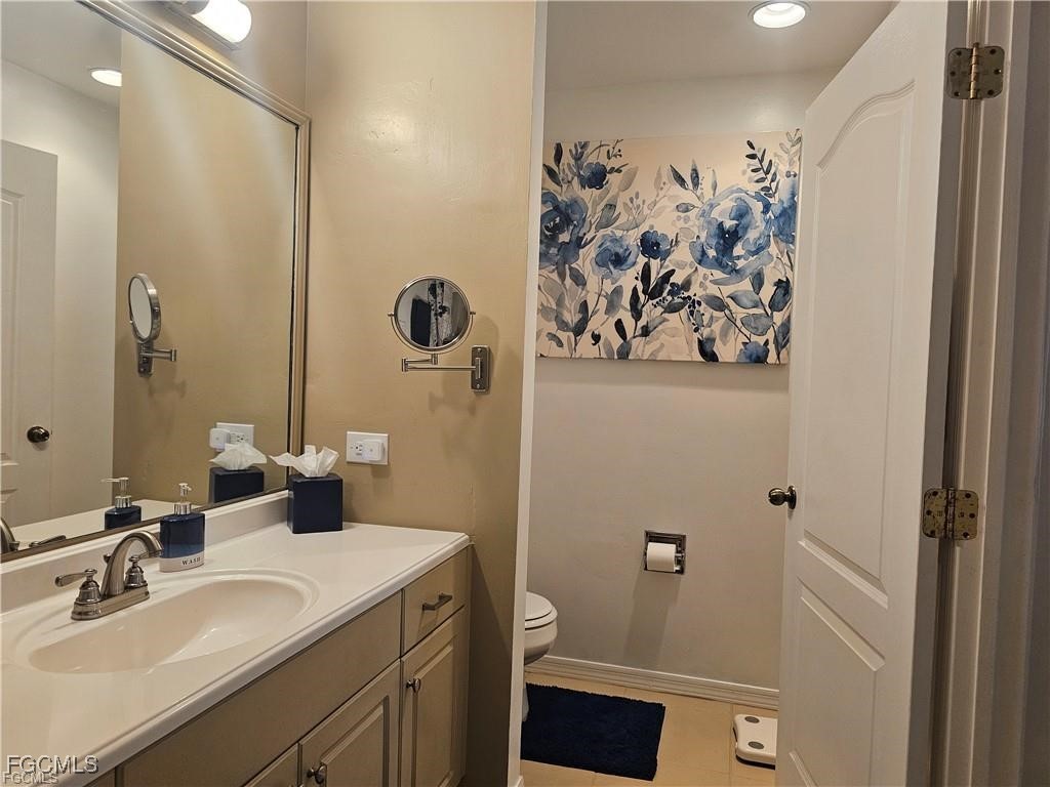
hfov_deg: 73.9
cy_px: 394
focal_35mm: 23
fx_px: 698
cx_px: 525
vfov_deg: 58.9
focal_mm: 6.3
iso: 400
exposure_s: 1/120
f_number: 1.7
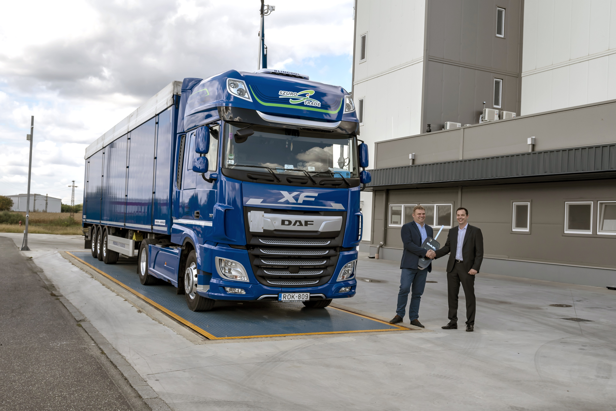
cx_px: 308
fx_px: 616
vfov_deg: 36.9
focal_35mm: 36
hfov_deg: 53.1
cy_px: 206
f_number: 10
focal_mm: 24
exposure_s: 1/400
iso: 160
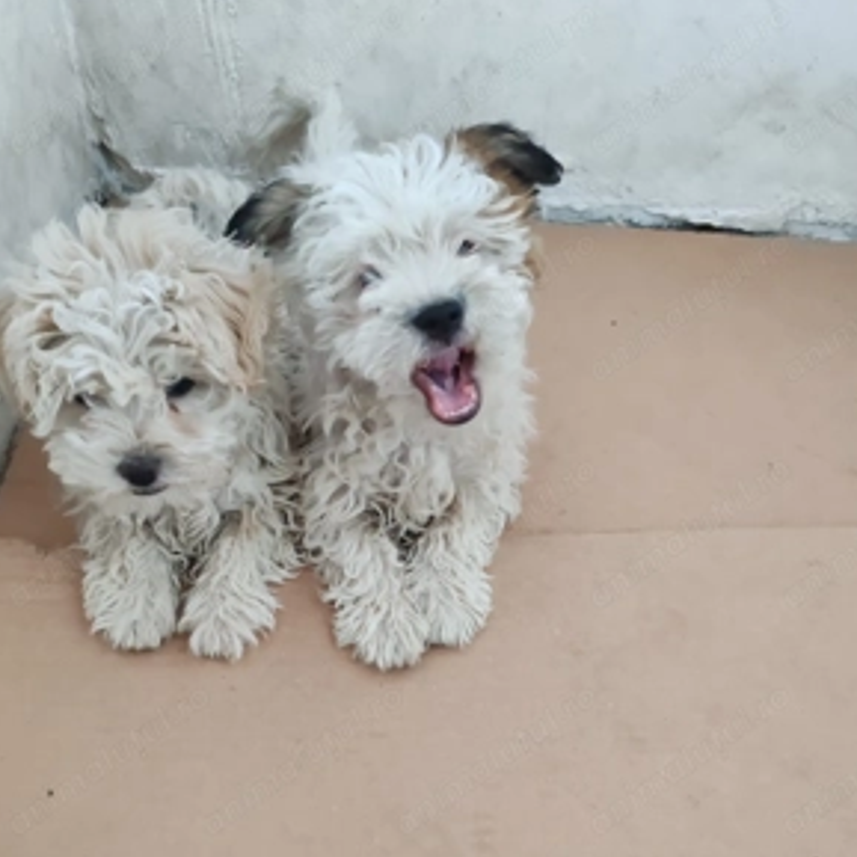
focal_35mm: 33
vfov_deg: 48.7
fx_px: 924
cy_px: 584
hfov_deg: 49.7
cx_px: 421
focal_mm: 6.12
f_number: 1.9
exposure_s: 1/100
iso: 6400
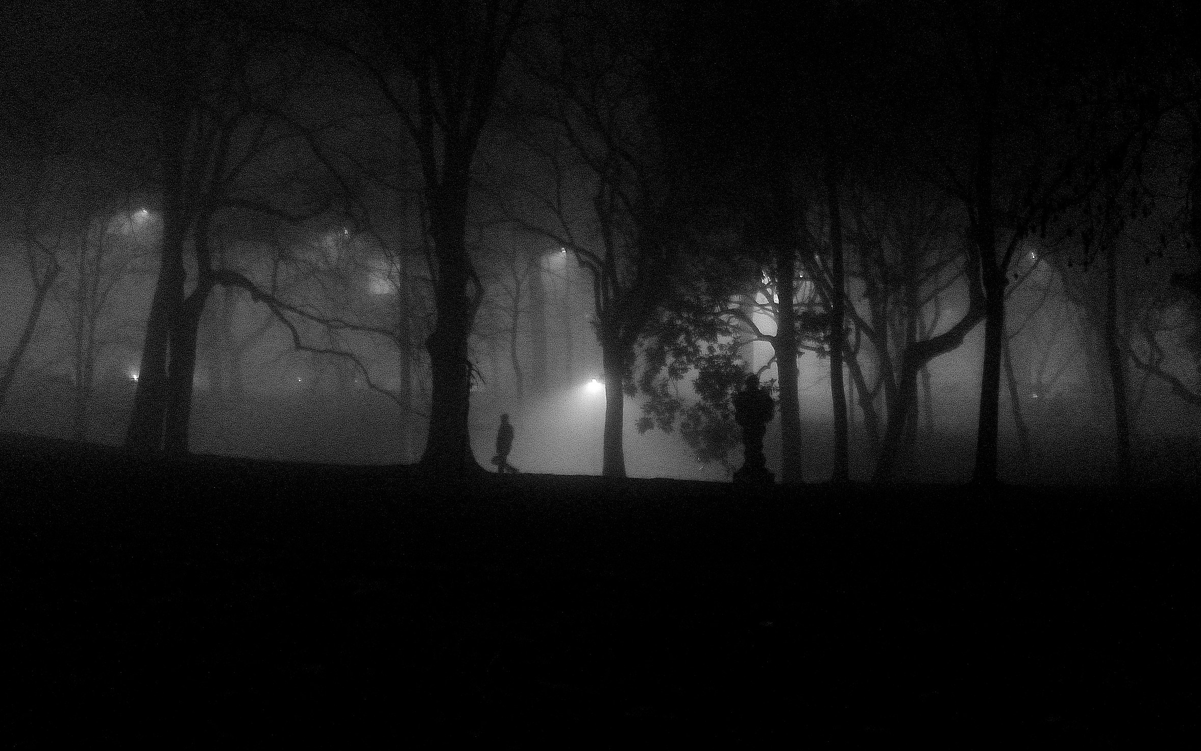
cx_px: 596
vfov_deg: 25.3
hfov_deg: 39.6
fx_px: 1669
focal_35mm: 51
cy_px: 404
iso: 3200
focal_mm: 18.5
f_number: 1.8
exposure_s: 1/15
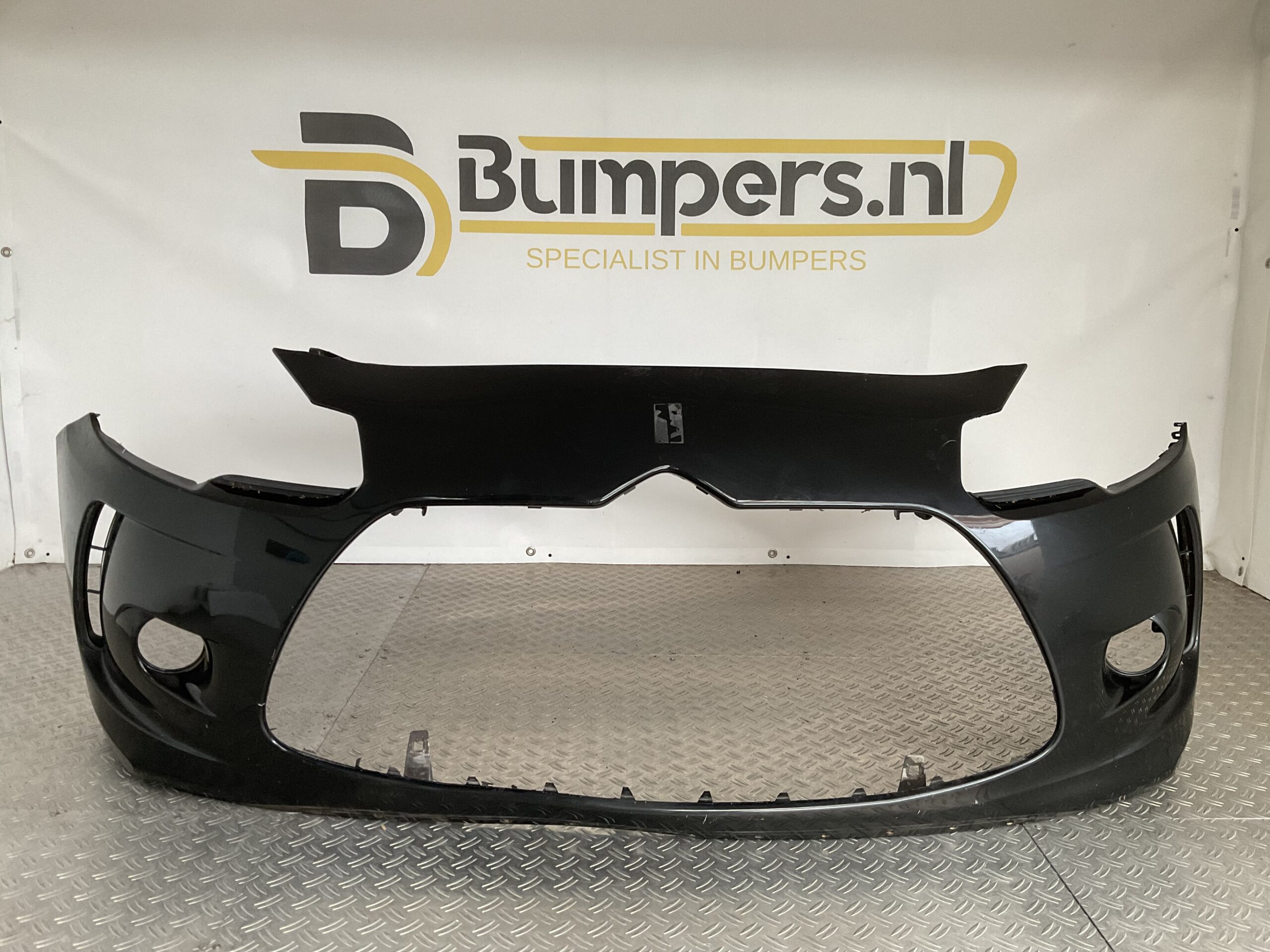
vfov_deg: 48.2
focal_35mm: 29
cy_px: 476
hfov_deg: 61.7
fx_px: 1064
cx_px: 635
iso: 80
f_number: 1.8
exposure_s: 1/60
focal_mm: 3
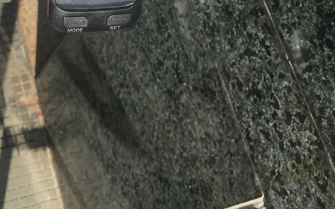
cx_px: 127
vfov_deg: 19.0
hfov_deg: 31.4
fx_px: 593
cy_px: -34
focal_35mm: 65
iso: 32
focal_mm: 4.15
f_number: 2.2
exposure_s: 1/1163
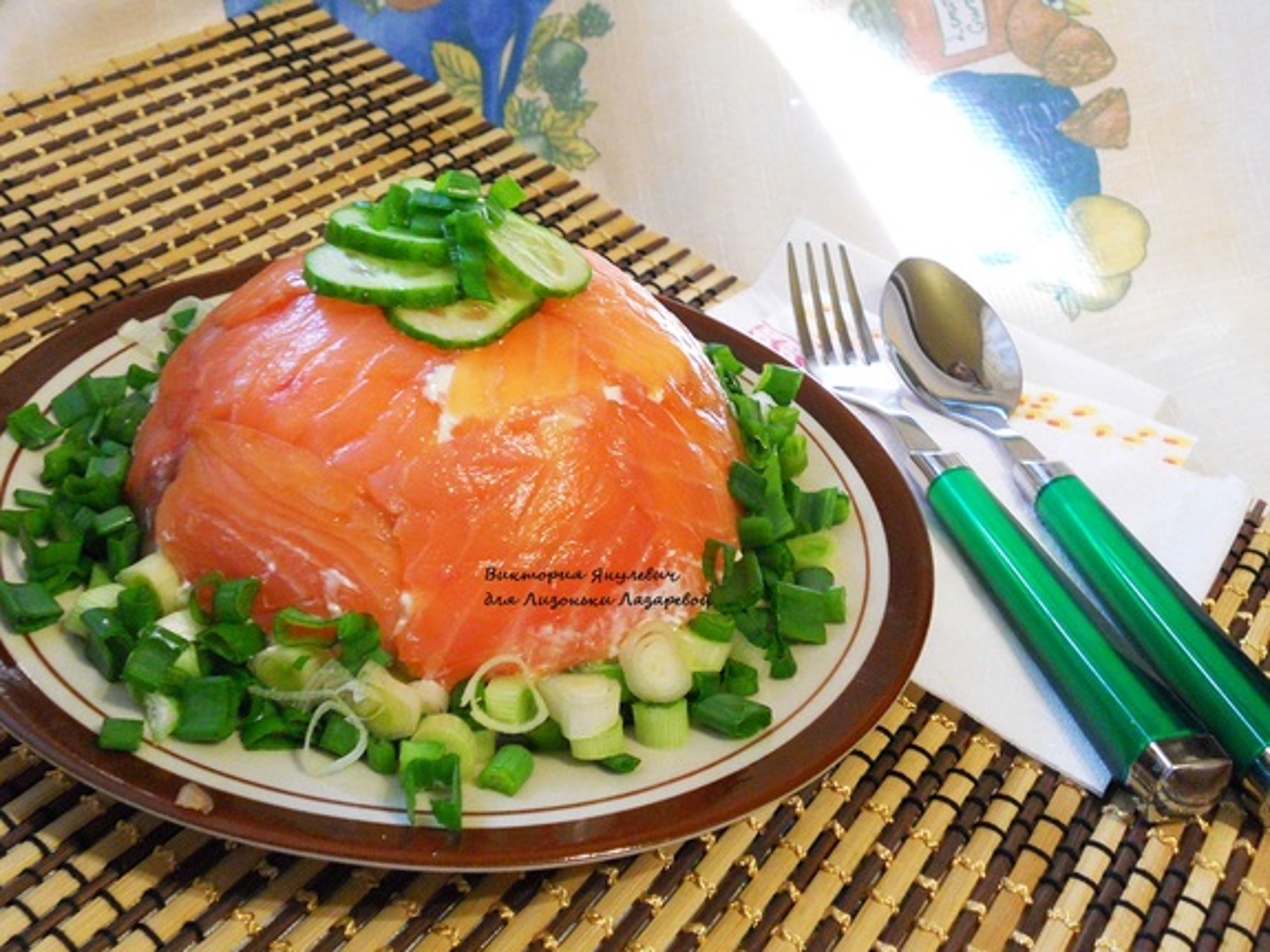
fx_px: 1394
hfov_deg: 49.0
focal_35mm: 38
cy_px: 476
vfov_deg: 37.7
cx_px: 635
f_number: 3.9
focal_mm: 6.9
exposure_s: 1/8
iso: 400
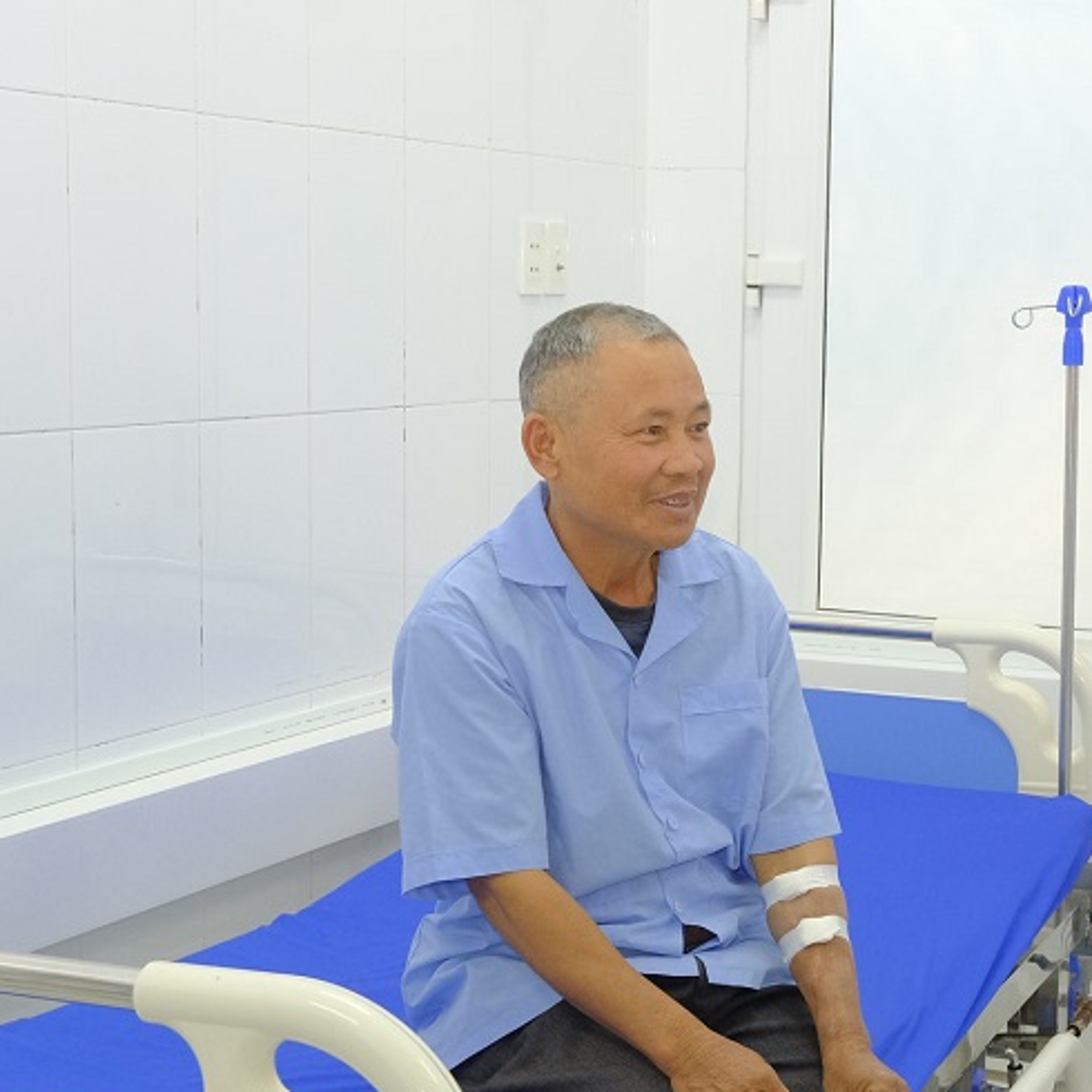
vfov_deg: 33.9
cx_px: 838
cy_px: 642
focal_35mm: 50
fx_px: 1785
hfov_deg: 33.3
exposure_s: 1/100
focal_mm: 21.2
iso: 2500
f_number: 4
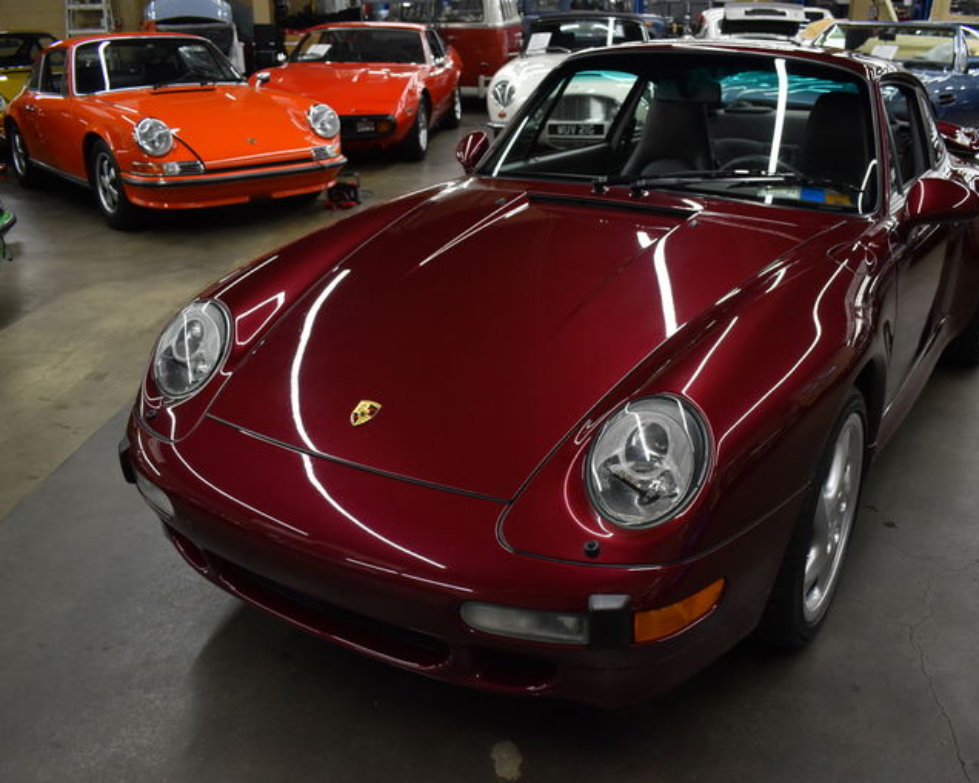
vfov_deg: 43.4
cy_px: 391
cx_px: 542
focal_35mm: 34
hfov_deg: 52.7
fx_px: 985
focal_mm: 20
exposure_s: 1/125
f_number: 3.5
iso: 800
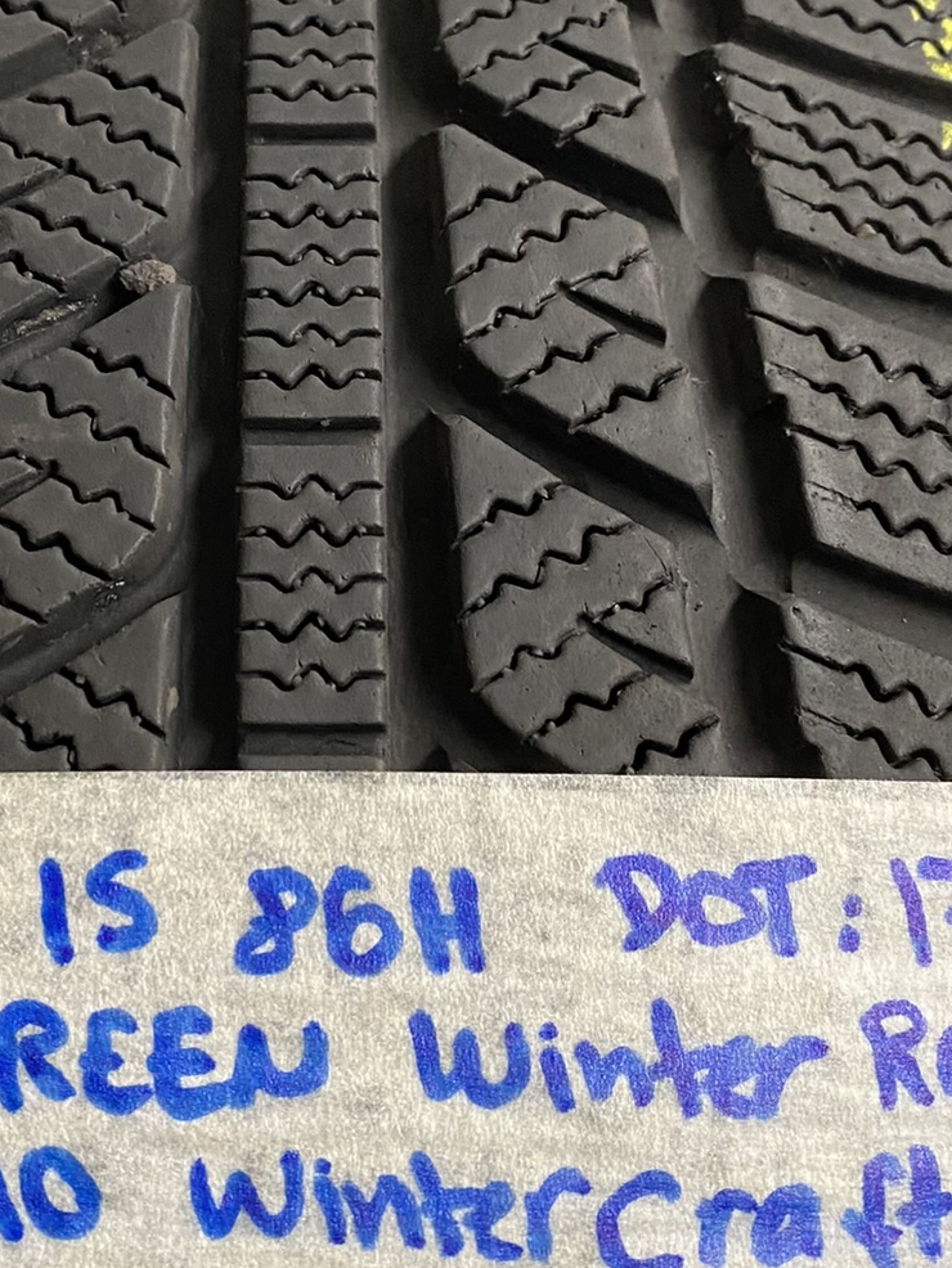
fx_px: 1979
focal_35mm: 54
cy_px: 418
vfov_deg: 35.2
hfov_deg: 26.8
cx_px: 260
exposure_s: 1/60
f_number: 1.8
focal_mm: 4.25
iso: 200
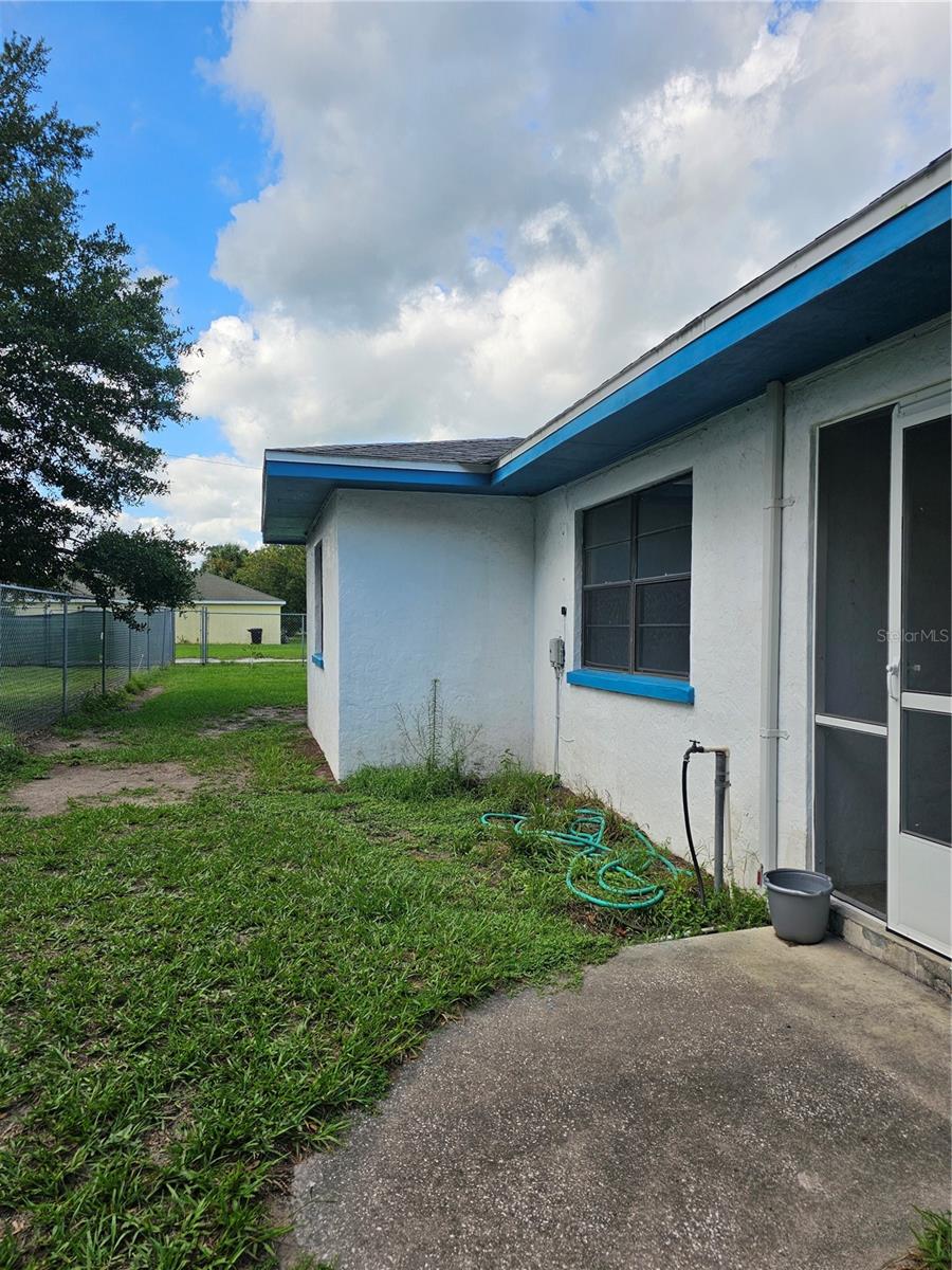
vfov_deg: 73.9
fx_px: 843
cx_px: 476
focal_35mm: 23
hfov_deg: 58.9
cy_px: 635
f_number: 1.7
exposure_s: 1/424
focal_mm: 6.3
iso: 10
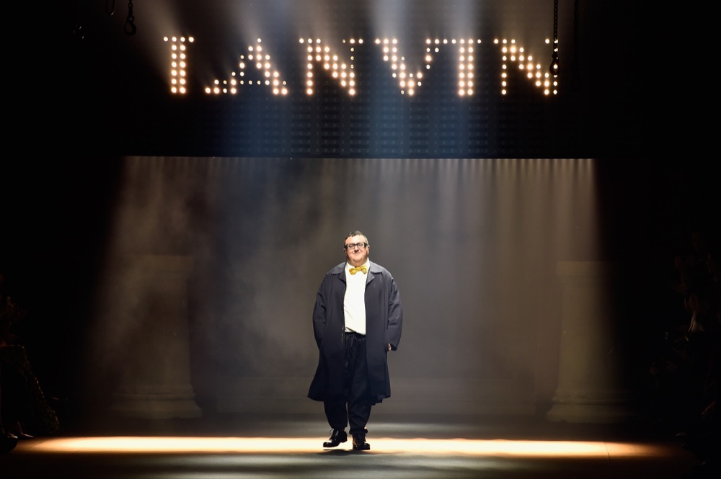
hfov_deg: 10.3
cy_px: 240
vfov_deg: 6.9
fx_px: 4002
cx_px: 360
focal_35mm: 200
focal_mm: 200
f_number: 5.6
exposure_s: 1/200
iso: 1250
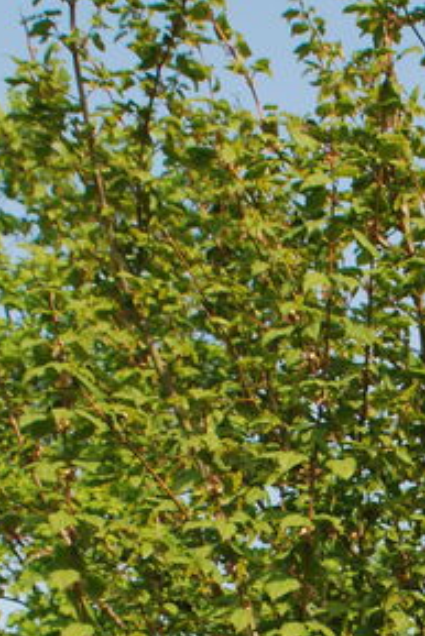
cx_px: 536
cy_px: 698
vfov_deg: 14.6
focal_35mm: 137
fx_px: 2423
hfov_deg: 9.9
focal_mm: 22
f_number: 8
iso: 200
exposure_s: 1/250
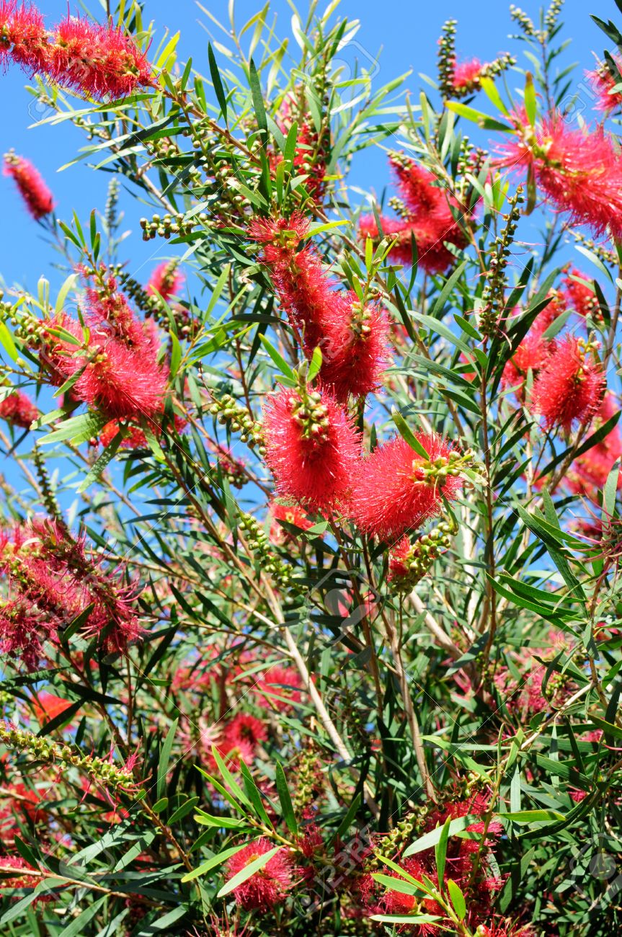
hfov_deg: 25.7
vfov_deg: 37.9
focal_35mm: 52
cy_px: 468
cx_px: 311
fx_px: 1365
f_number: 8
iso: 200
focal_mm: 35
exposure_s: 1/125
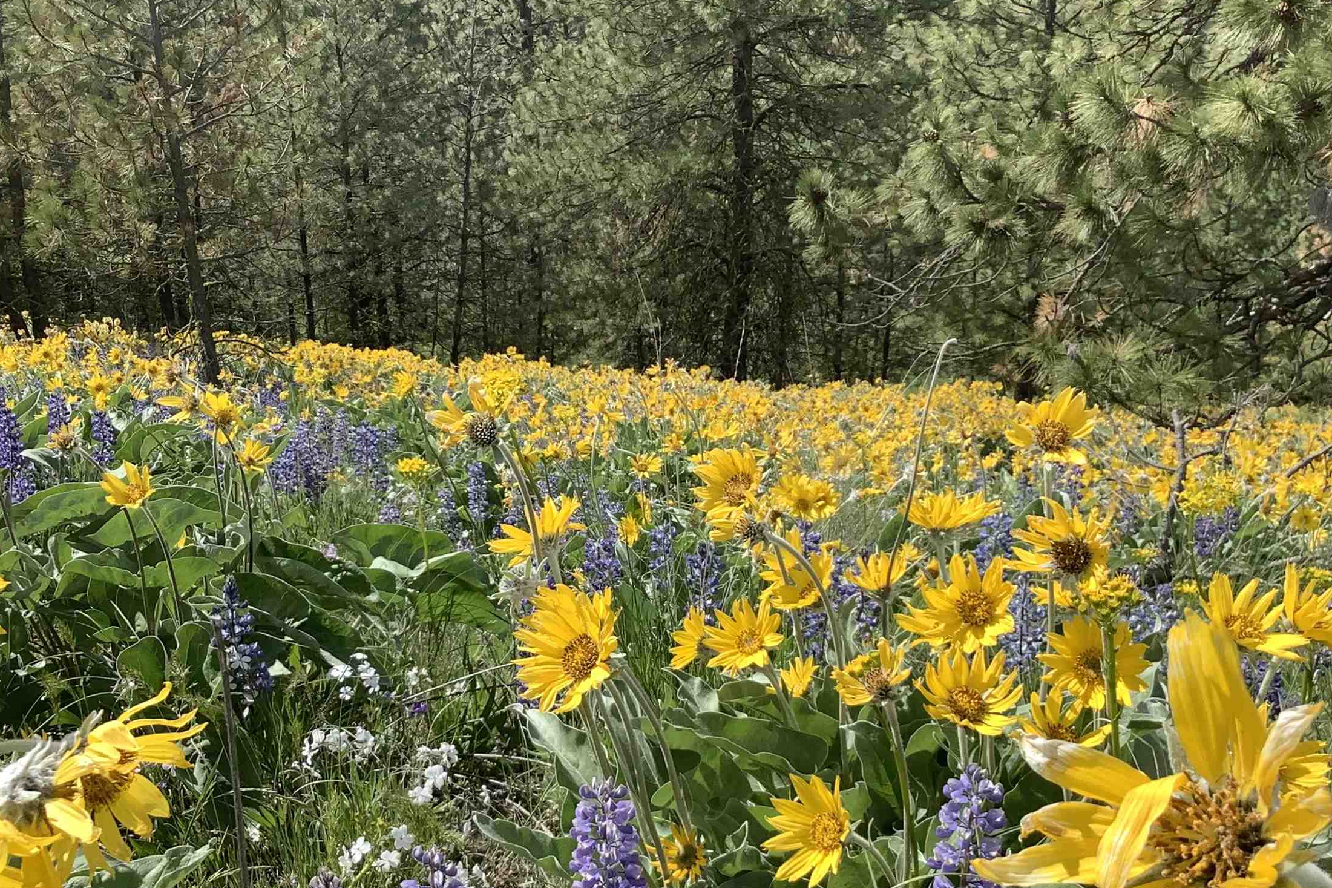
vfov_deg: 29.7
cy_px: 577
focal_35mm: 45
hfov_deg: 43.5
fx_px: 1665
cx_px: 582
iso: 25
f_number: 2.4
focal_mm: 3.3
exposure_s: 1/1072
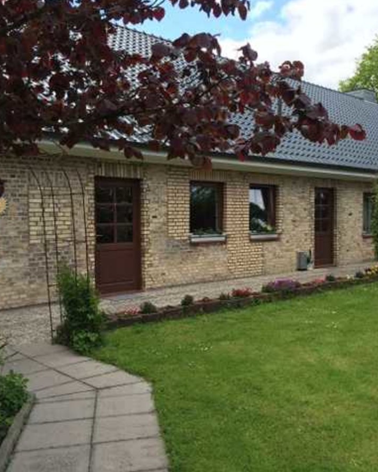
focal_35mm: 38
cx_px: 260
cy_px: 235
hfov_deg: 38.6
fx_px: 531
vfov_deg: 47.9
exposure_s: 1/578
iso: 32
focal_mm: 4.15
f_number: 2.2
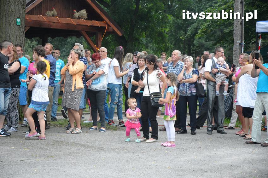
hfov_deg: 19.5
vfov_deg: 13.0
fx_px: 781
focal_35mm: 105
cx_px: 134
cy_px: 89
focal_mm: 70
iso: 1600
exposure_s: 1/60
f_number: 4.5
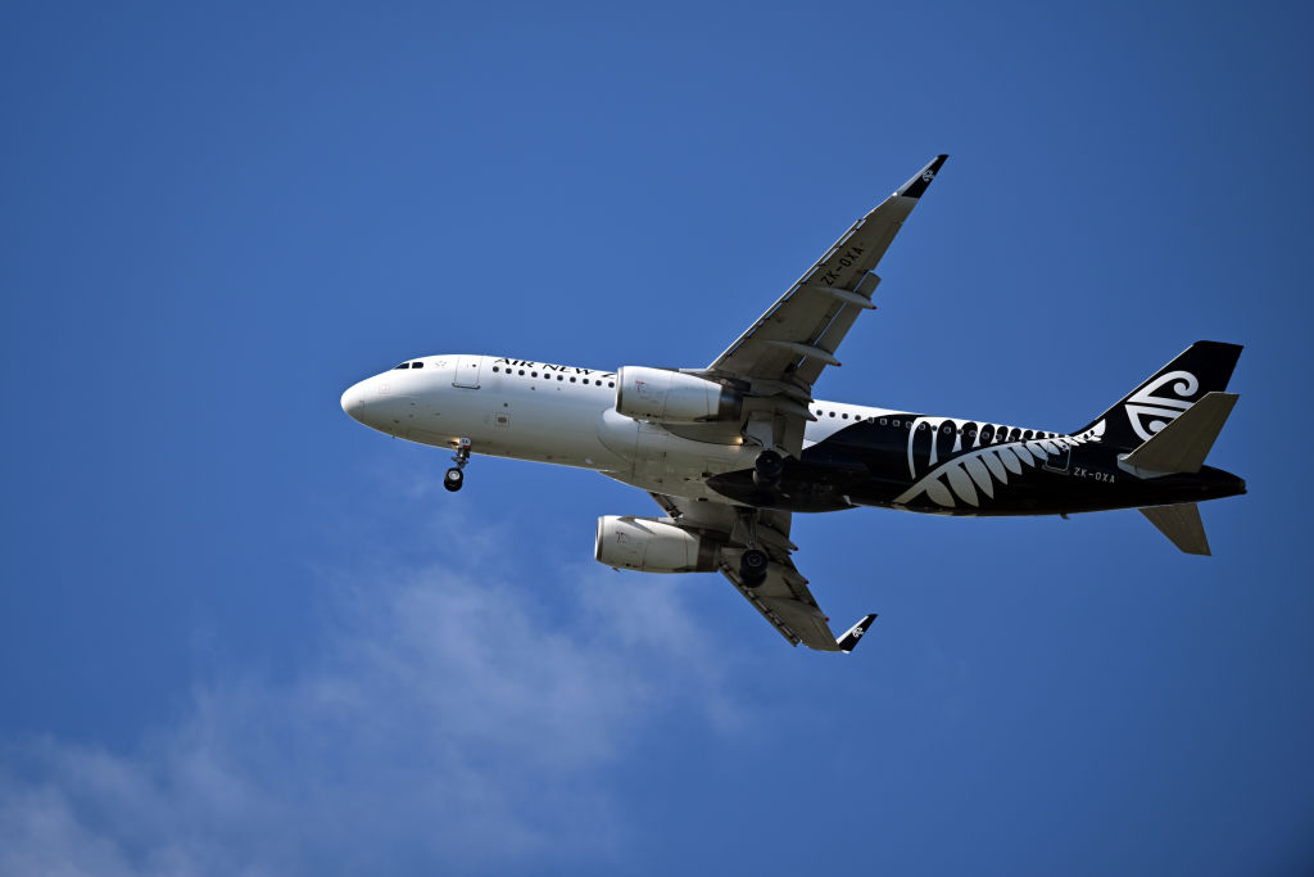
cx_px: 657
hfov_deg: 3.4
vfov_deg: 2.3
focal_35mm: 600
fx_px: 21902
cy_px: 438
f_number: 4
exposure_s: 1/2500
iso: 160
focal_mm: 600
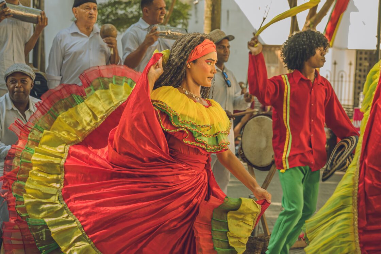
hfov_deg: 18.8
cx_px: 190
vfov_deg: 12.6
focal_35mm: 109
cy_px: 127
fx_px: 1154
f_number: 5
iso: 500
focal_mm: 73
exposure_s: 1/250
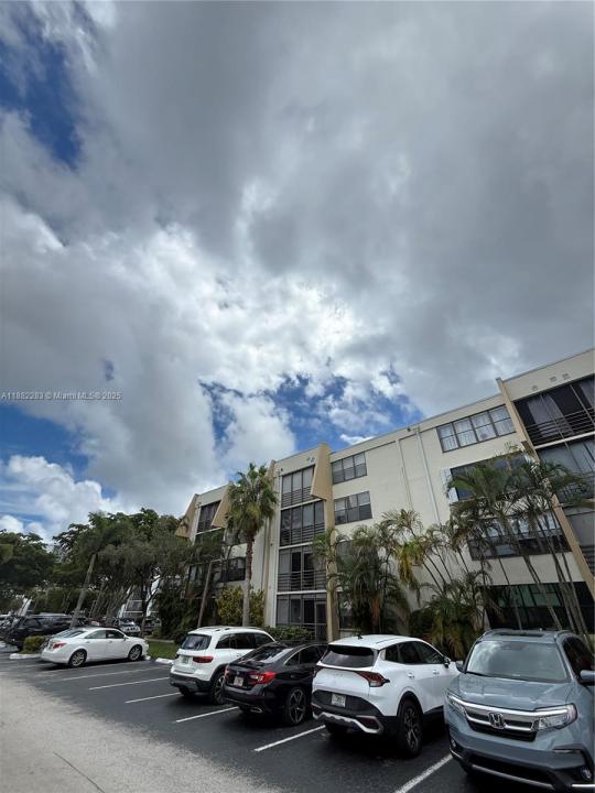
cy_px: 396
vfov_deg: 102.1
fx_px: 321
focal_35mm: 14
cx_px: 298
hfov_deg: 85.7
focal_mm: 2.22
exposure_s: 1/1105
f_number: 2.2
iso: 50
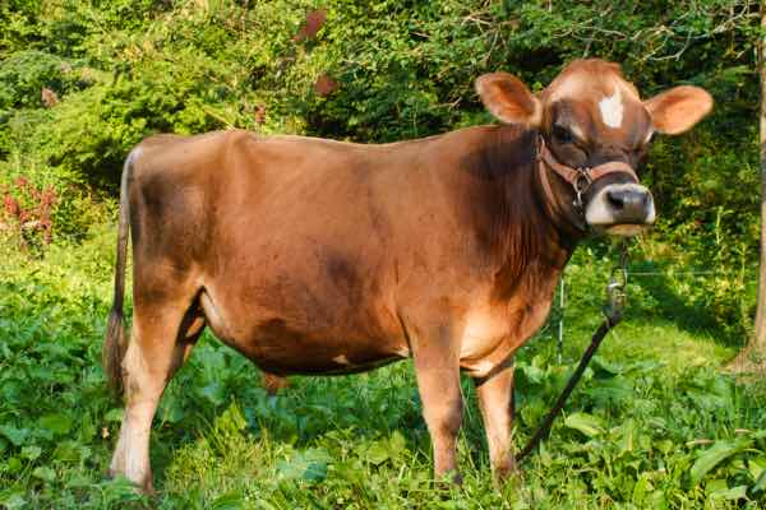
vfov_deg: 26.5
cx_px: 383
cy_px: 255
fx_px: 1085
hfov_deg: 38.9
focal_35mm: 51
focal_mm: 34
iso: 200
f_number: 11
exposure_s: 1/60
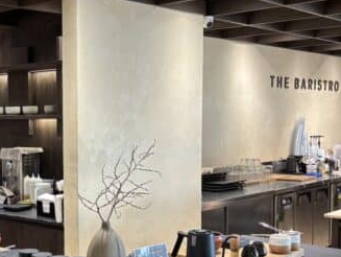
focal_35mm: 61
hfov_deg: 30.8
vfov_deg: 24.0
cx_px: 62
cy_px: 172
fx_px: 602
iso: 160
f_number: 1.6
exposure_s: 1/50
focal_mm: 5.96
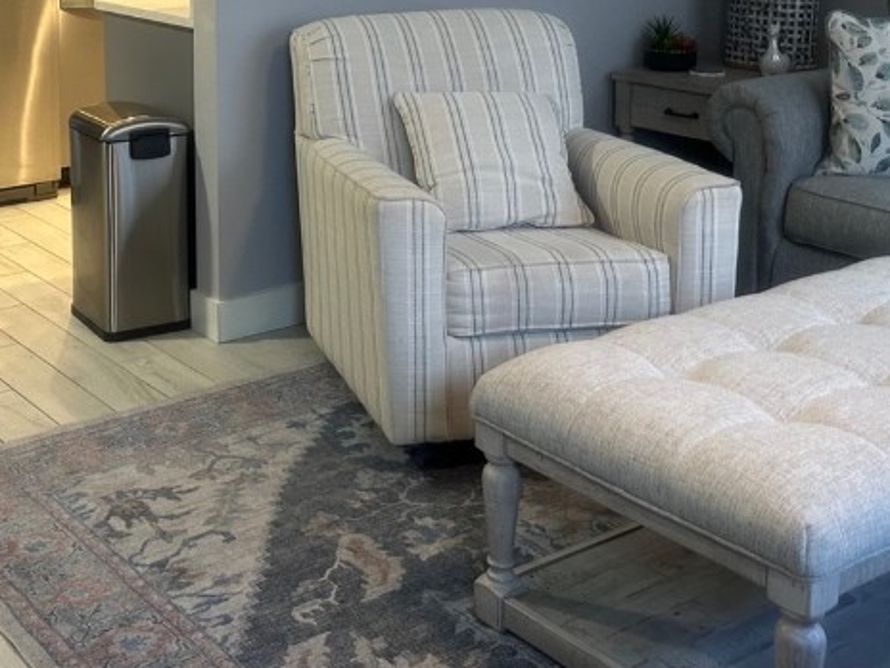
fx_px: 1363
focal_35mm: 53
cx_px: 240
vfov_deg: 26.5
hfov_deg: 35.5
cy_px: 54
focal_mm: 6.86
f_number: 1.78
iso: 250
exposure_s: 1/60
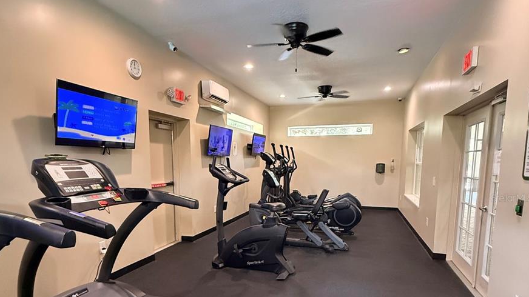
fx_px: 294
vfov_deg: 52.6
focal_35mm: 21
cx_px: 261
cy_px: 198
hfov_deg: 83.9
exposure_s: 1/60
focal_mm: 2.22
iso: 1000
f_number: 2.2
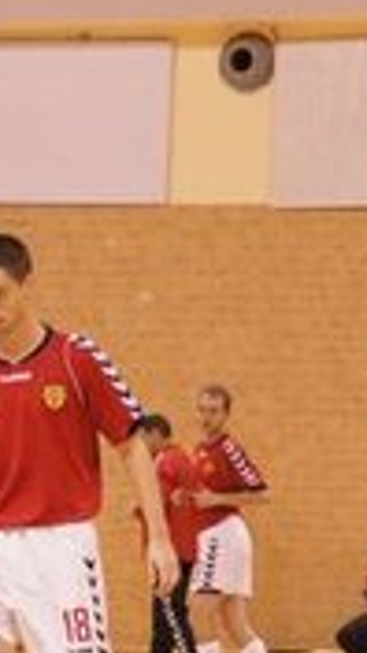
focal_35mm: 203
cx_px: 26
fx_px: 3511
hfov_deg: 6.0
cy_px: 512
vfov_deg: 10.6
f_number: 5.6
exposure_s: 1/400
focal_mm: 35
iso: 3200
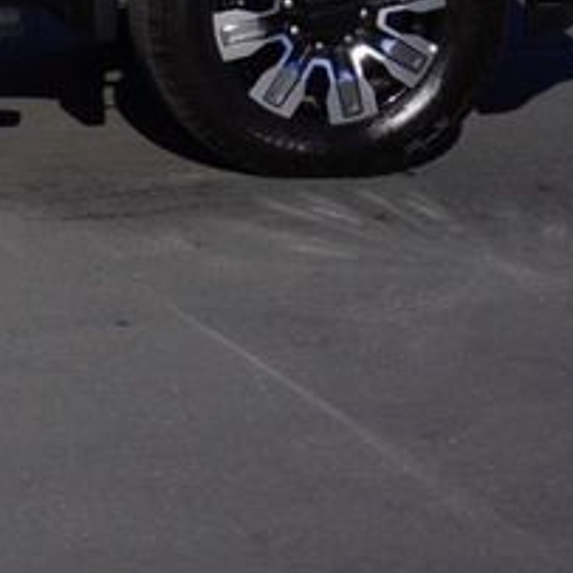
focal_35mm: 161
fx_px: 3018
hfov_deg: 10.0
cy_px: -195
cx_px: -590
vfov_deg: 10.6
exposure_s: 1/320
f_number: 11
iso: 100
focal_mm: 25
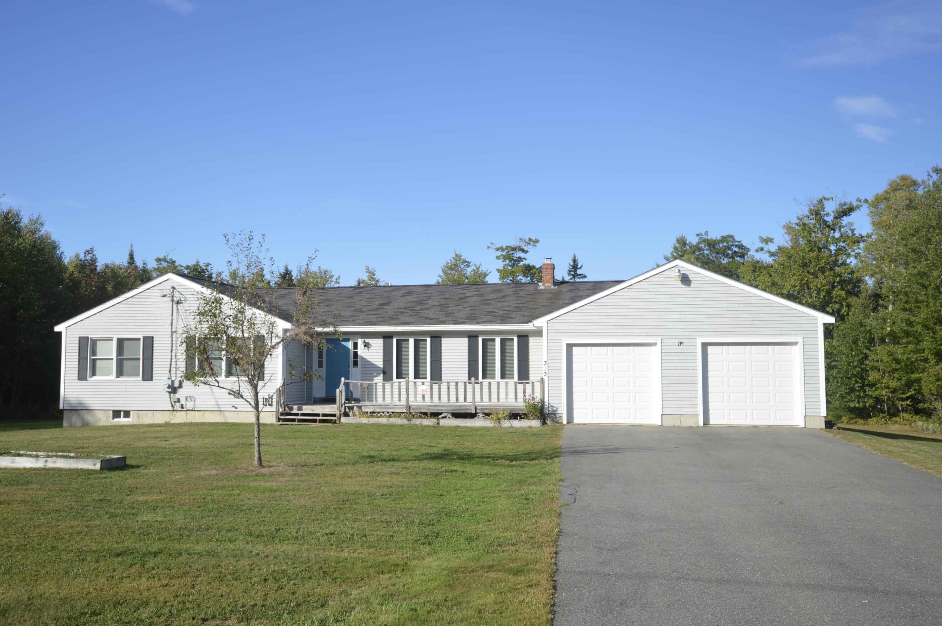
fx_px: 889
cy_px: 295
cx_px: 446
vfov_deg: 38.8
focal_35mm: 34
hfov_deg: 55.8
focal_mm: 20
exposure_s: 1/200
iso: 100
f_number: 7.1
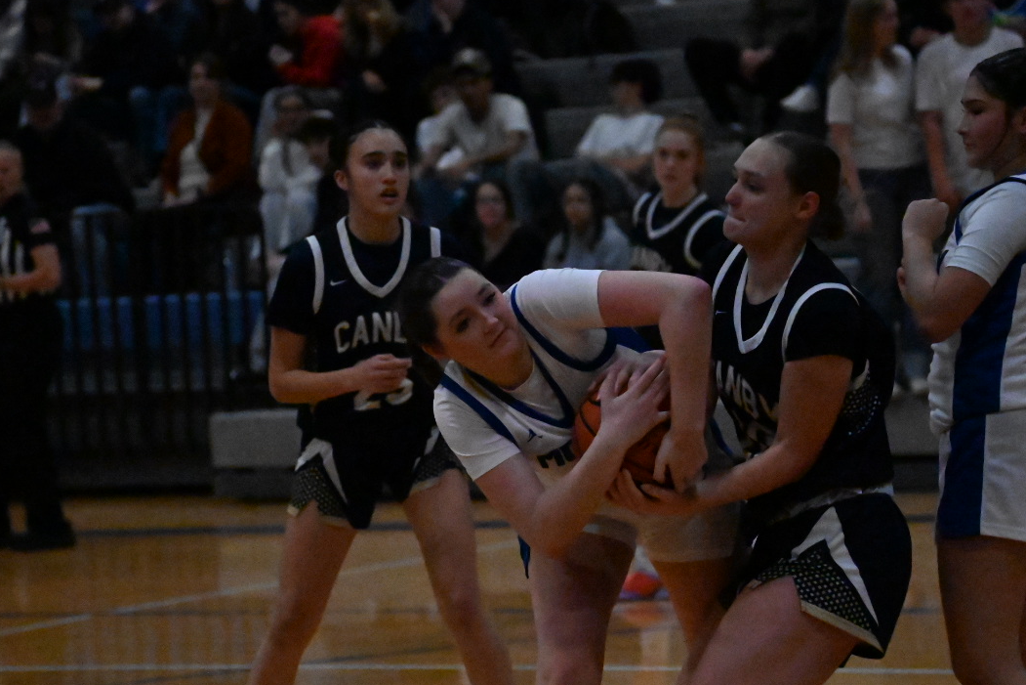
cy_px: 366
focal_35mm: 185
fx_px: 5273
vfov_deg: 7.4
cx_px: 489
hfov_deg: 11.1
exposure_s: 1/8000
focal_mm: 120
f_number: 4
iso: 51200
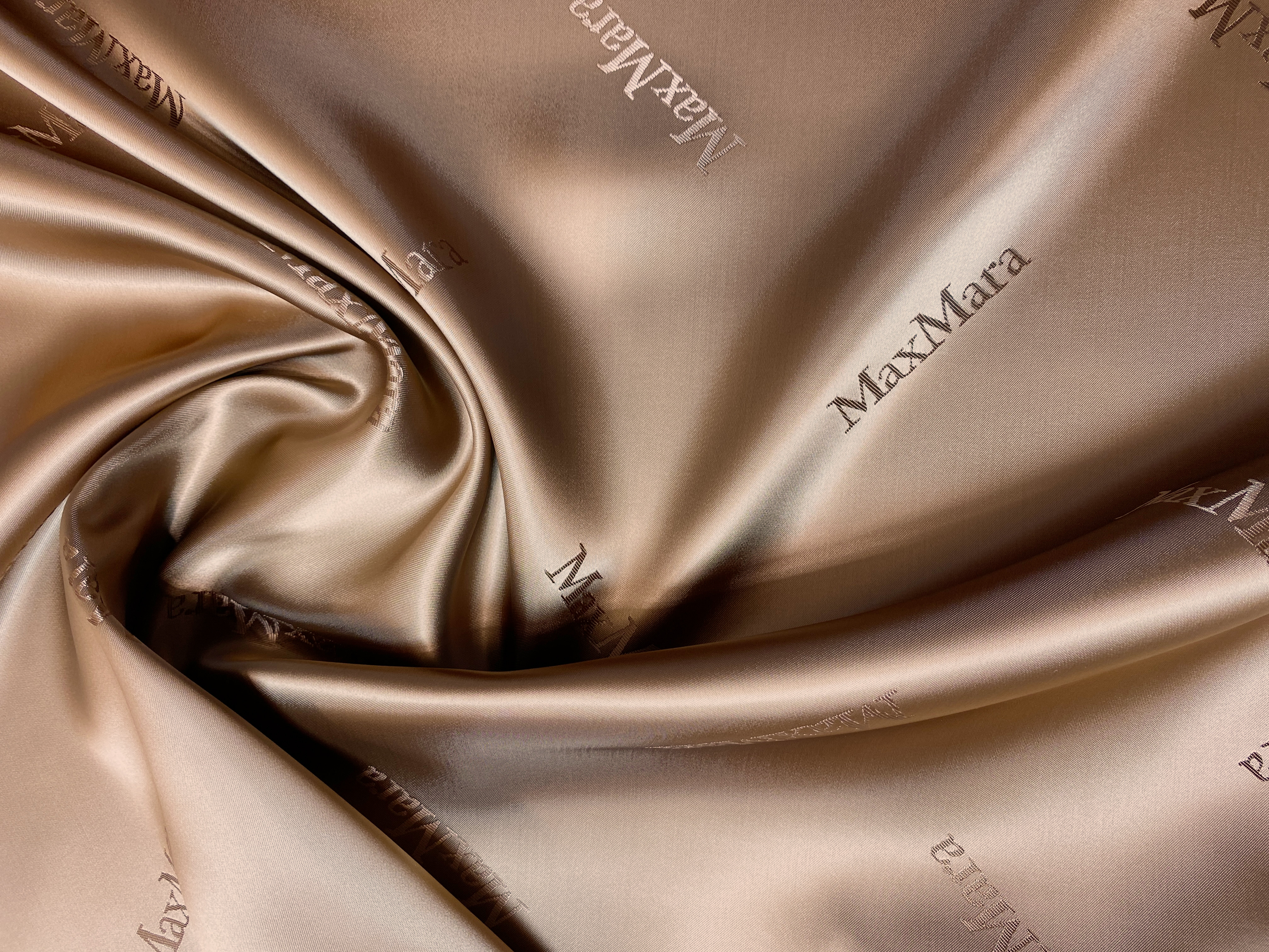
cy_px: 476
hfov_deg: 67.3
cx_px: 634
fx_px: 953
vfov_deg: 53.1
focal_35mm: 26
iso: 64
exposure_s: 1/100
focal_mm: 4.25
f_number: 1.8
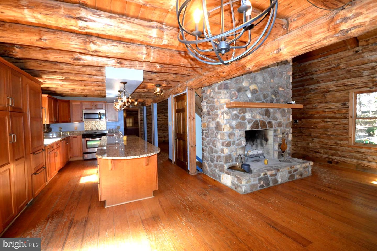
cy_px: 126
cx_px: 188
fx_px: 157
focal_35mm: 15
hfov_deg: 100.4
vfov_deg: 77.2
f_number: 4
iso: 640
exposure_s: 1/60
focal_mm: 10
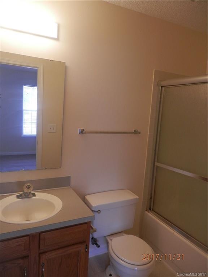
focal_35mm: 25
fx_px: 200
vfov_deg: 69.4
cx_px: 104
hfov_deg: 54.9
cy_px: 138
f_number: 3
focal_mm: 4.5
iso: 125
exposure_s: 1/30
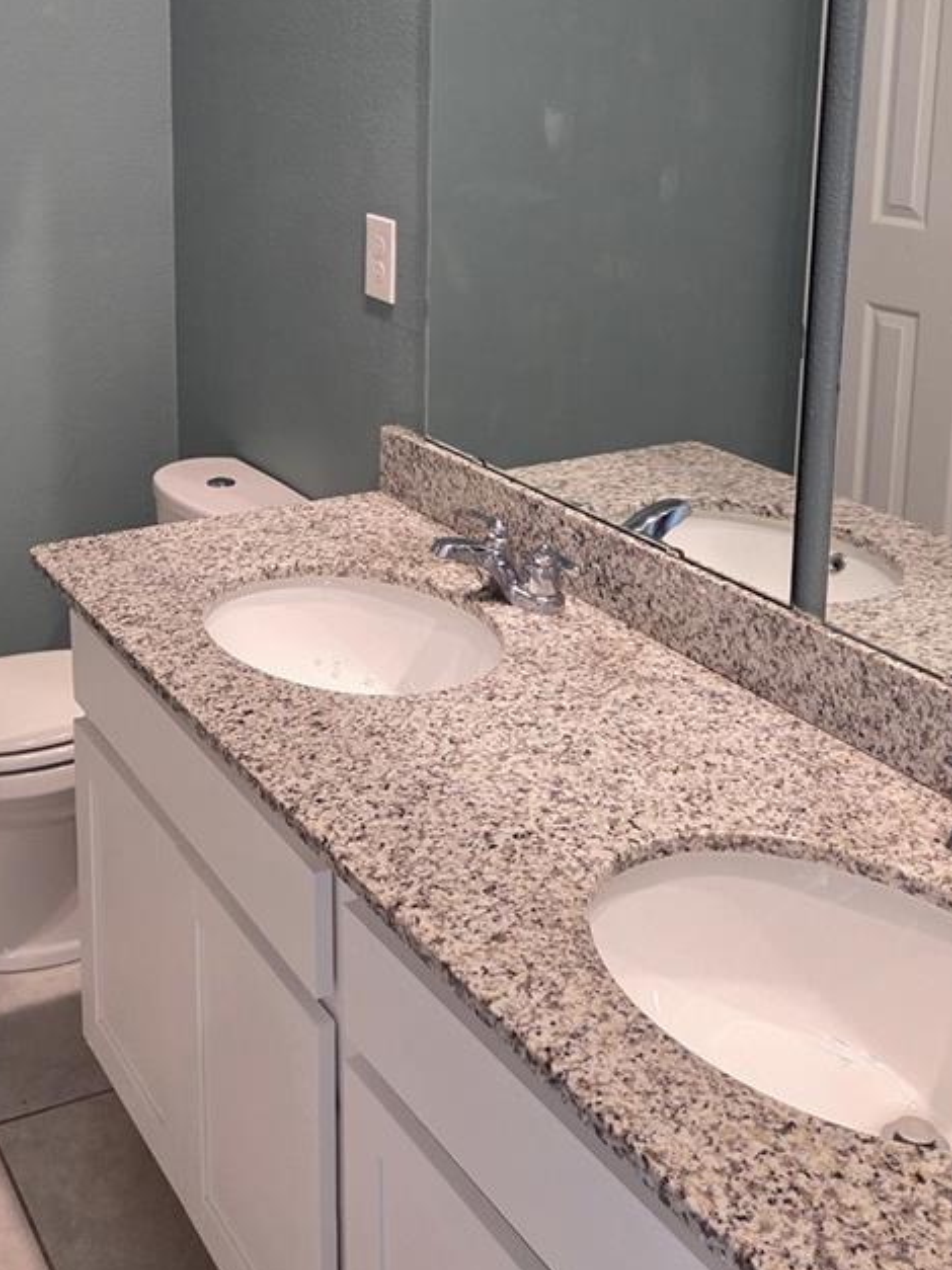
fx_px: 1614
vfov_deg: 41.7
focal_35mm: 44
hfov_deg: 32.1
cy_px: 326
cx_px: 209
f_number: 1.8
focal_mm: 5.4
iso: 500
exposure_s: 1/120
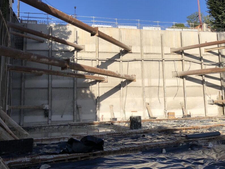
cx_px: 136
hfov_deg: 51.0
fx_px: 234
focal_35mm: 36
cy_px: 74
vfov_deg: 39.6
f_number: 1.8
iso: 20
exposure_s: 1/2703
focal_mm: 4
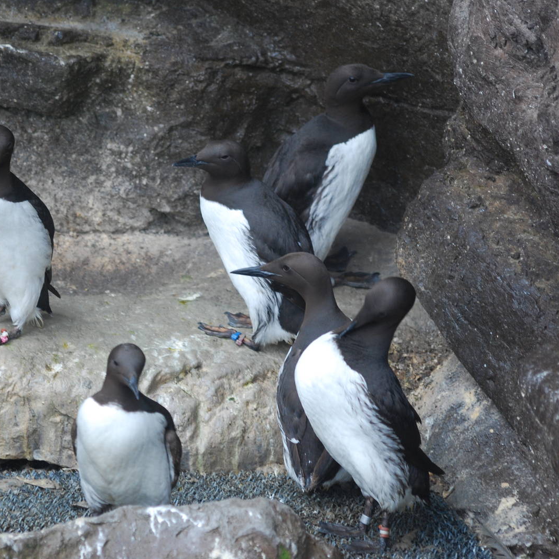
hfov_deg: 6.8
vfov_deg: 6.8
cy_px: 279
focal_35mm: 259
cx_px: 196
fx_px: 4725
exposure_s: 1/100
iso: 400
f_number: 4.5
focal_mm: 135
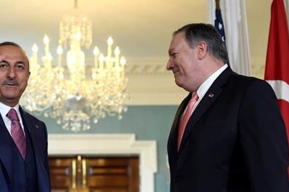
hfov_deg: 24.8
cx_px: 75
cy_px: 123
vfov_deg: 16.8
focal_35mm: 81
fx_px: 650
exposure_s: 1/400
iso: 1250
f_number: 2.8
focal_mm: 50
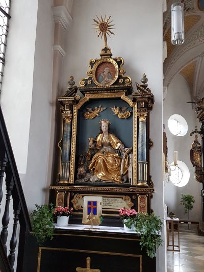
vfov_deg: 67.3
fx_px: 204
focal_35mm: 26
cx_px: 102
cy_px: 136
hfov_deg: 53.1
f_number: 1.7
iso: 200
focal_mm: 4.2
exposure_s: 1/25
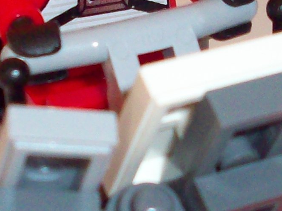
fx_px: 1499
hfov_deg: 10.7
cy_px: 82
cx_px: 180
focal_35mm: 184
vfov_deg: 8.1
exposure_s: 1/45
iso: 160
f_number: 2.8
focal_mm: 6.2
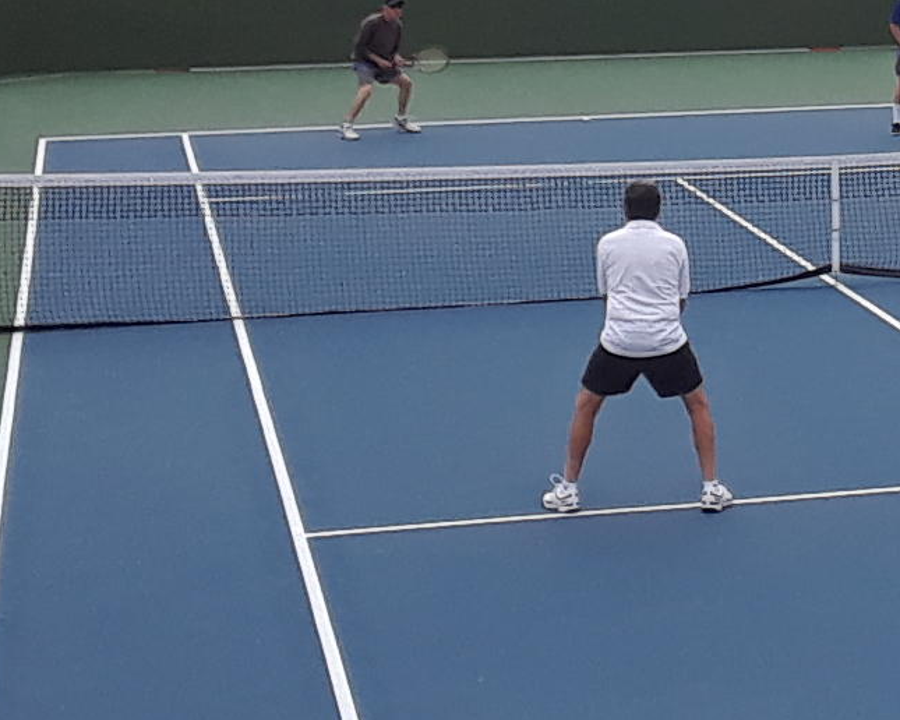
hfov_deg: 15.8
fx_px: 3116
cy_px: 52
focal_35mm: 117
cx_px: 1091
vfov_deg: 13.1
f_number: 1.9
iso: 40
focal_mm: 2.47
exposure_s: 1/1437
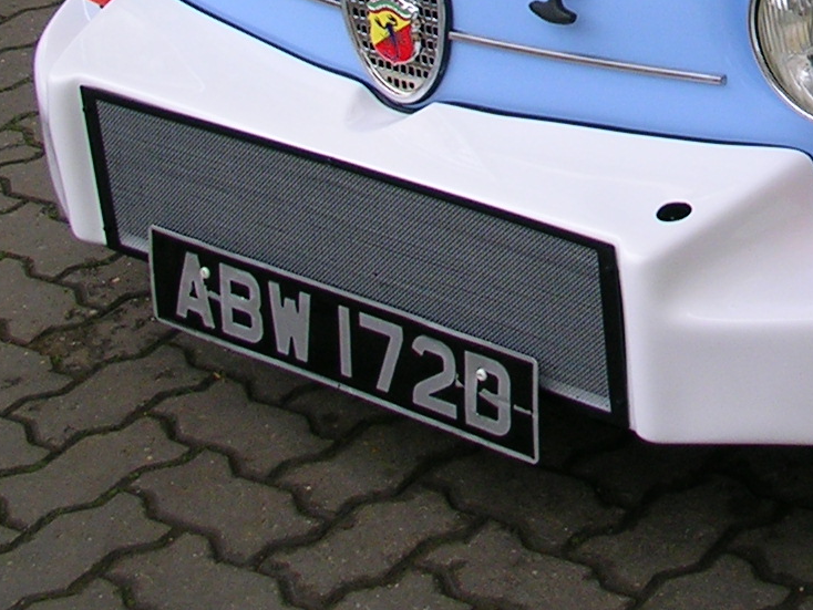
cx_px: 898
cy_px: -231
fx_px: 2490
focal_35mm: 106
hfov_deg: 17.9
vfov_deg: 13.4
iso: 50
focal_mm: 5.8
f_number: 2.8
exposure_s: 1/198
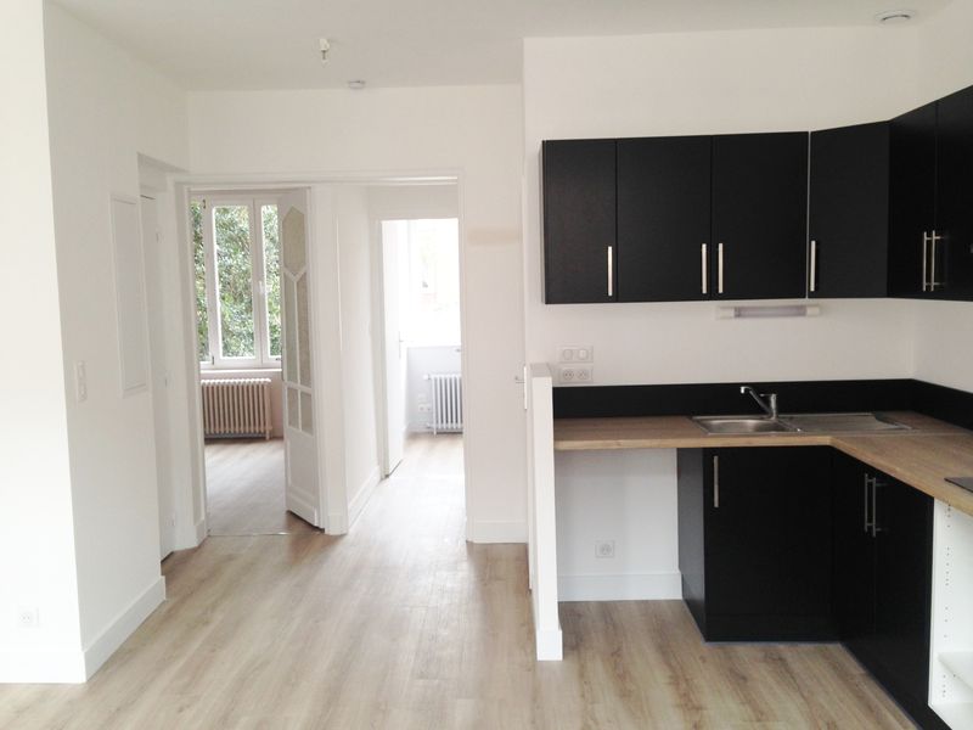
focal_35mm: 33
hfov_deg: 55.4
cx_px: 486
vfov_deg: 42.9
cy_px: 365
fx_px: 928
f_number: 2.4
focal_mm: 4.12
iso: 64
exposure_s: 1/20
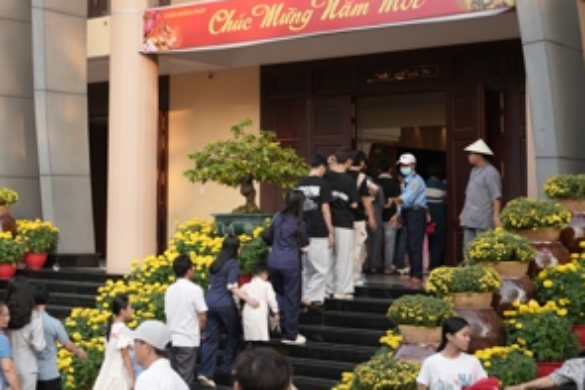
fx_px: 1252
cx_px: 54
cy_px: 134
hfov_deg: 25.5
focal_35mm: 77
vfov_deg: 17.7
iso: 320
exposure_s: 1/400
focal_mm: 35
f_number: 2.5
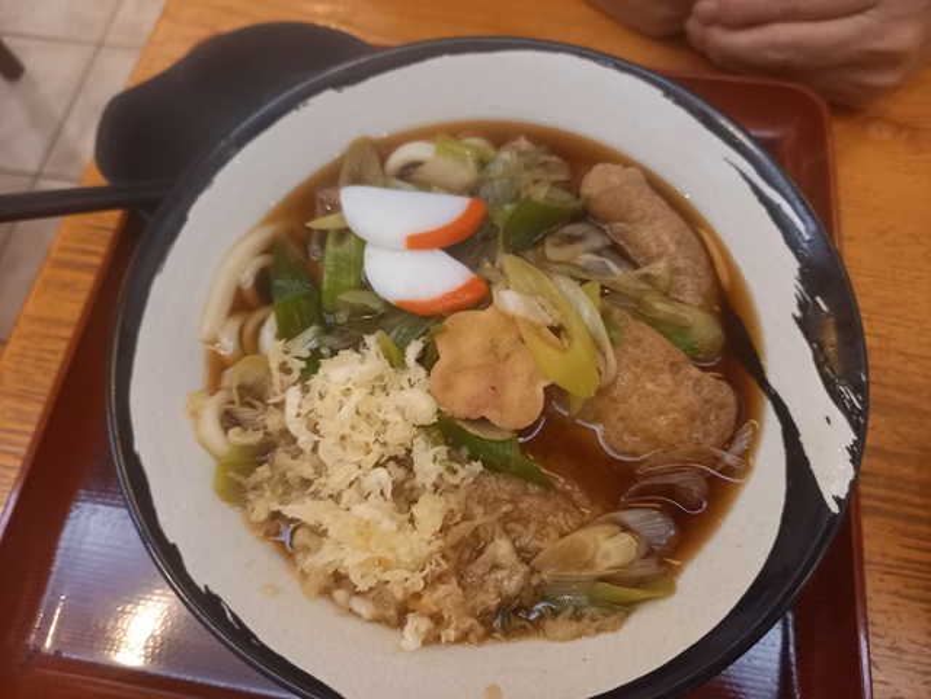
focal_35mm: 25
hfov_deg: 69.4
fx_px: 672
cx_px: 466
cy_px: 350
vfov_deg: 54.9
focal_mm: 4.65
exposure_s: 1/25
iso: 500
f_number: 1.8
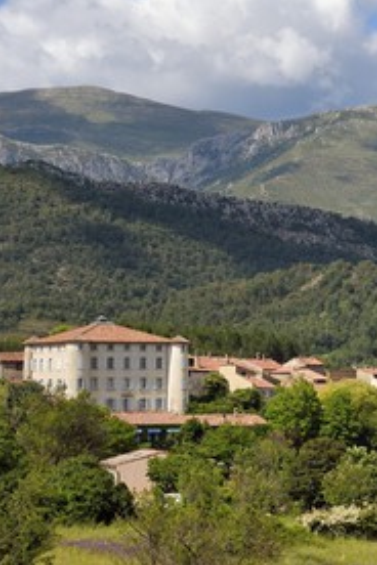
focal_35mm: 155
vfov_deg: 13.2
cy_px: 280
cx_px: 348
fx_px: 2435
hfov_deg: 8.8
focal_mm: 102
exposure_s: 1/320
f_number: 14
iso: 400
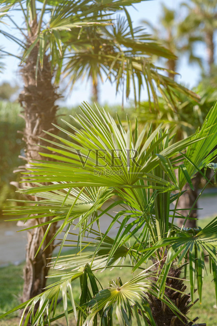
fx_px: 769
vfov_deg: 23.9
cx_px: 108
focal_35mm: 85
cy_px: 163
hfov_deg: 16.1
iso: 50
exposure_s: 1/400
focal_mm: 85
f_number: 3.2
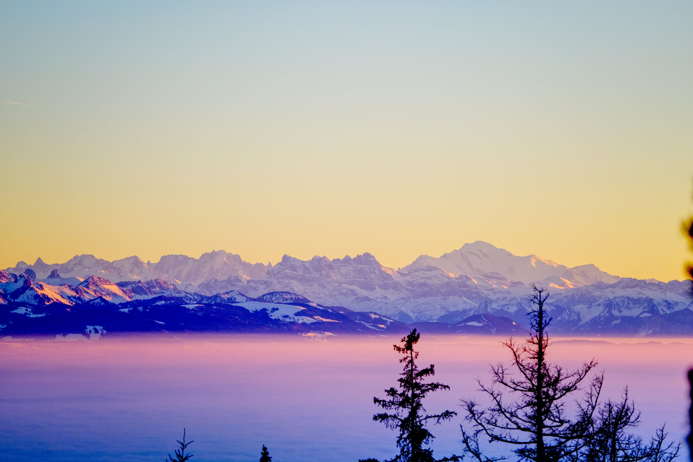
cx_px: 346
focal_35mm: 210
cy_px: 231
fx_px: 4042
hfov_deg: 9.8
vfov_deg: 6.5
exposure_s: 1/850
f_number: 2.8
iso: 160
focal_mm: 140
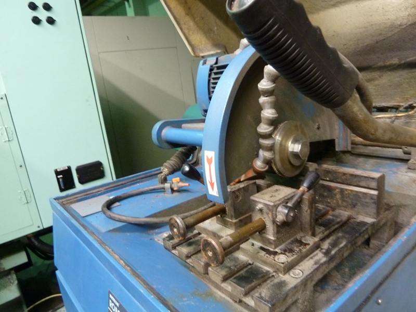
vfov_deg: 54.9
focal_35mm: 25
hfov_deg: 69.4
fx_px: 300
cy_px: 156
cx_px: 208
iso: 400
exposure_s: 1/10
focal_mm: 4.1
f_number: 3.3
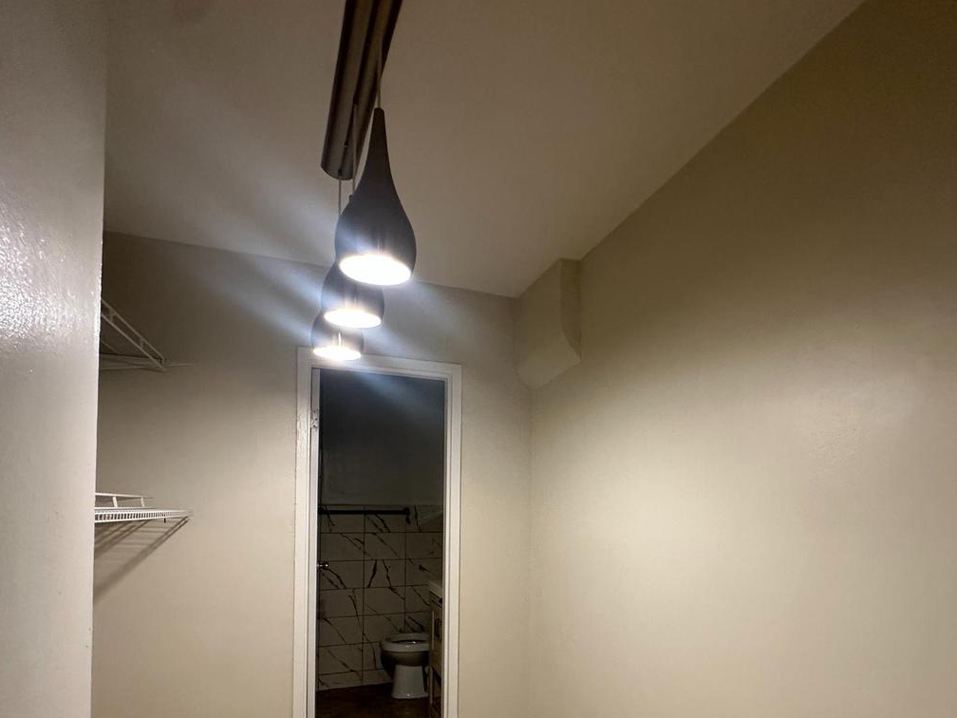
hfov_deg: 81.3
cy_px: 501
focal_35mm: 20
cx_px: 543
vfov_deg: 63.6
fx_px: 553
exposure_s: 1/120
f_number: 2.2
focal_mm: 2.22
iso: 200
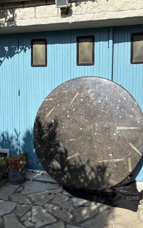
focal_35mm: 31
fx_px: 193
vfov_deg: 61.2
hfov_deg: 40.5
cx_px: 81
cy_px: 106
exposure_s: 1/4329
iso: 50
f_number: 1.6
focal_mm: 5.96
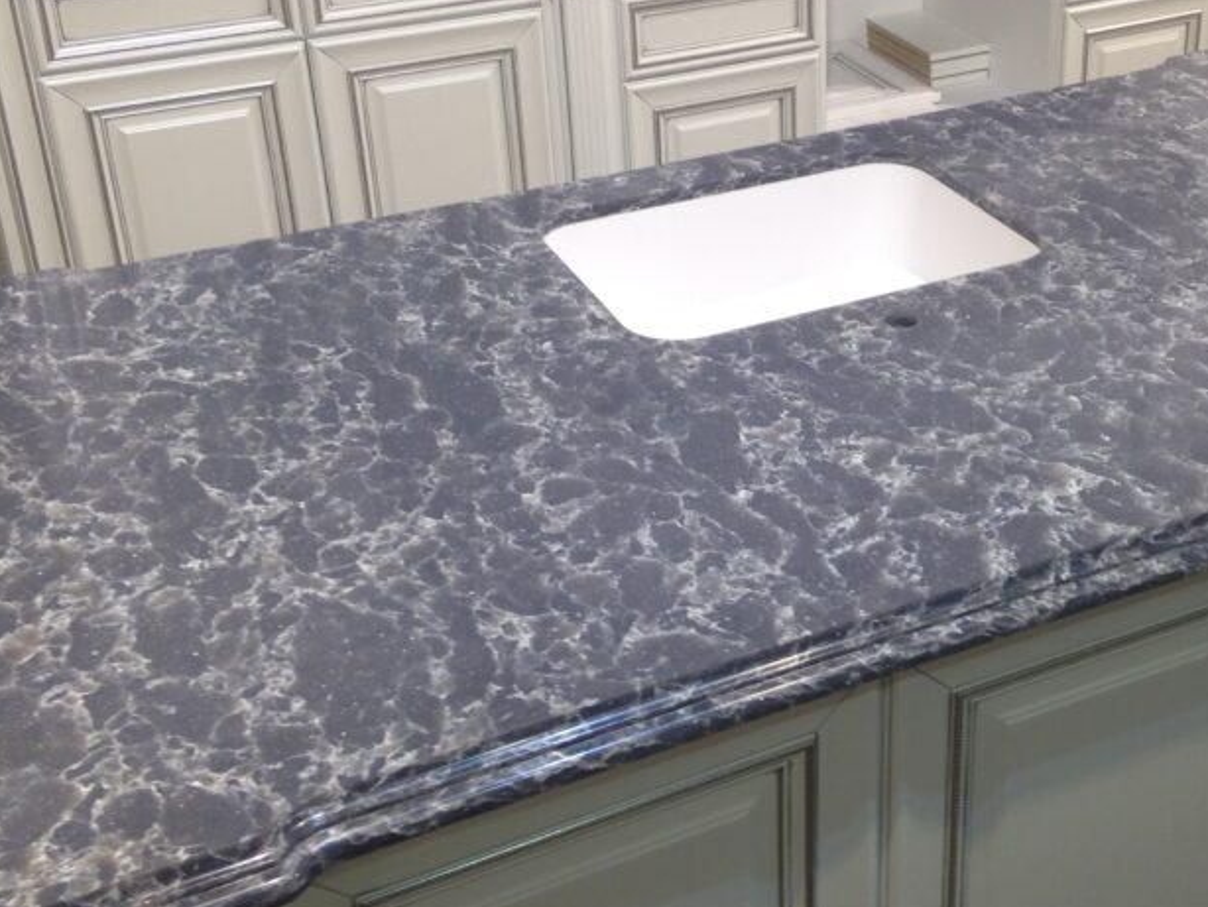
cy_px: 323
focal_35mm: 55
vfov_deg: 26.5
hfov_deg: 34.6
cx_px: 813
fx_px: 1920
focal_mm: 4.12
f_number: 2.4
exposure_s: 1/50
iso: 64
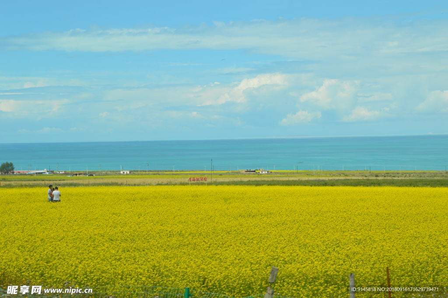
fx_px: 1156
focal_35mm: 93
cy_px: 149
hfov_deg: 21.9
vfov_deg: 14.7
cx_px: 224
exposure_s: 1/500
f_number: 11
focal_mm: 62
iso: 400
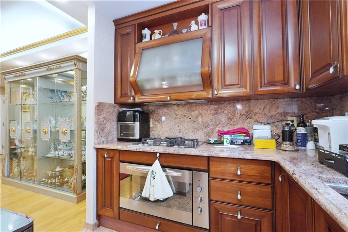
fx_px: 159
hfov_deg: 95.0
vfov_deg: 72.0
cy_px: 116
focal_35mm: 16
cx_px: 174
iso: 1600
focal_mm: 11
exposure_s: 1/160
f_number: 3.5
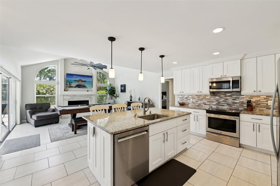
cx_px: 140
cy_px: 93
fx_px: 109
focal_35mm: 14
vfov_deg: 81.1
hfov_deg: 104.3
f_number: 8
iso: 400
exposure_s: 1/80
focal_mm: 14
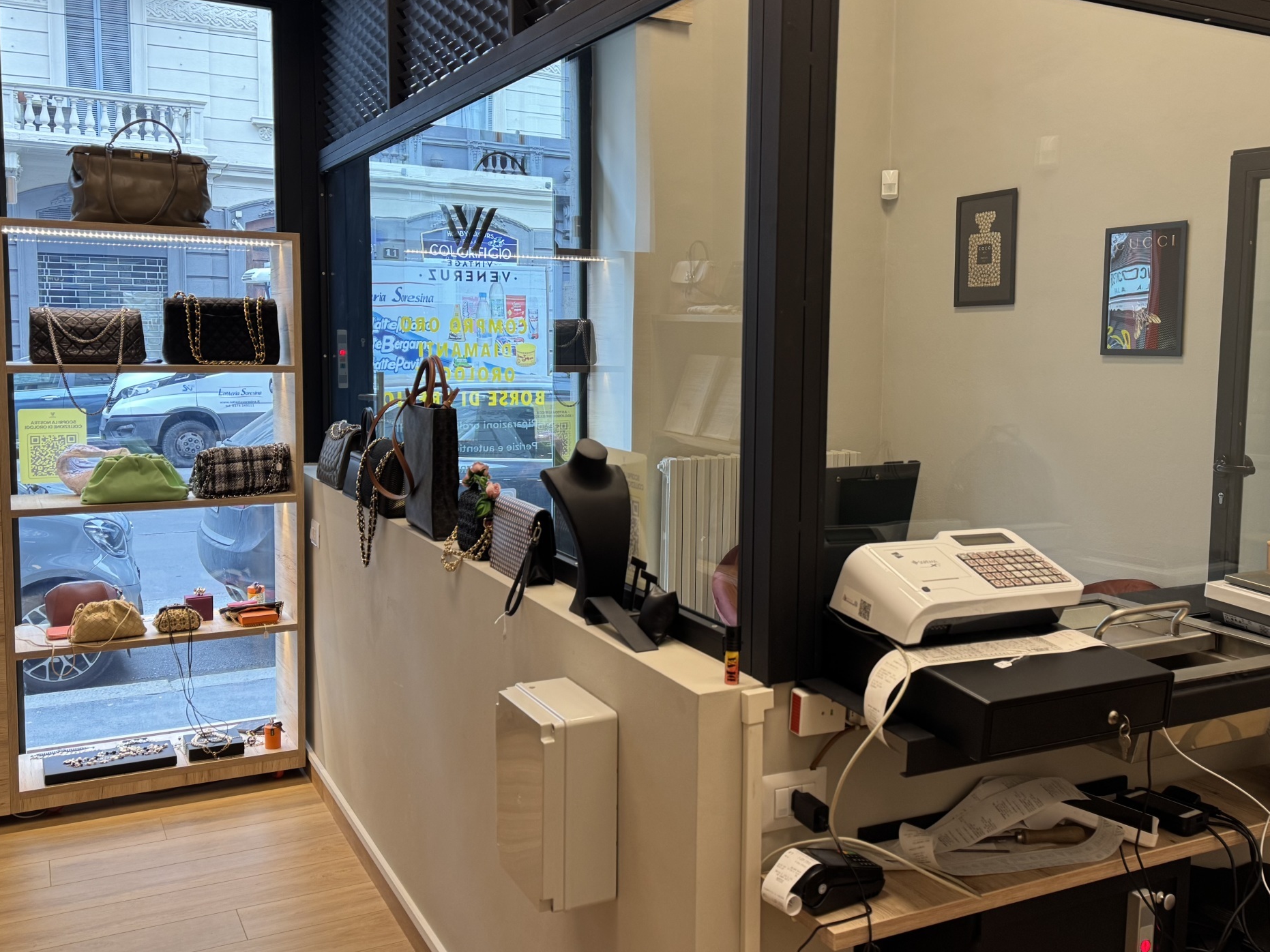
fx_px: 1211
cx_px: 713
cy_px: 445
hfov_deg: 55.2
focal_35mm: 33
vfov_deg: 42.9
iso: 125
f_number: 1.78
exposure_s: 1/100
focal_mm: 6.76
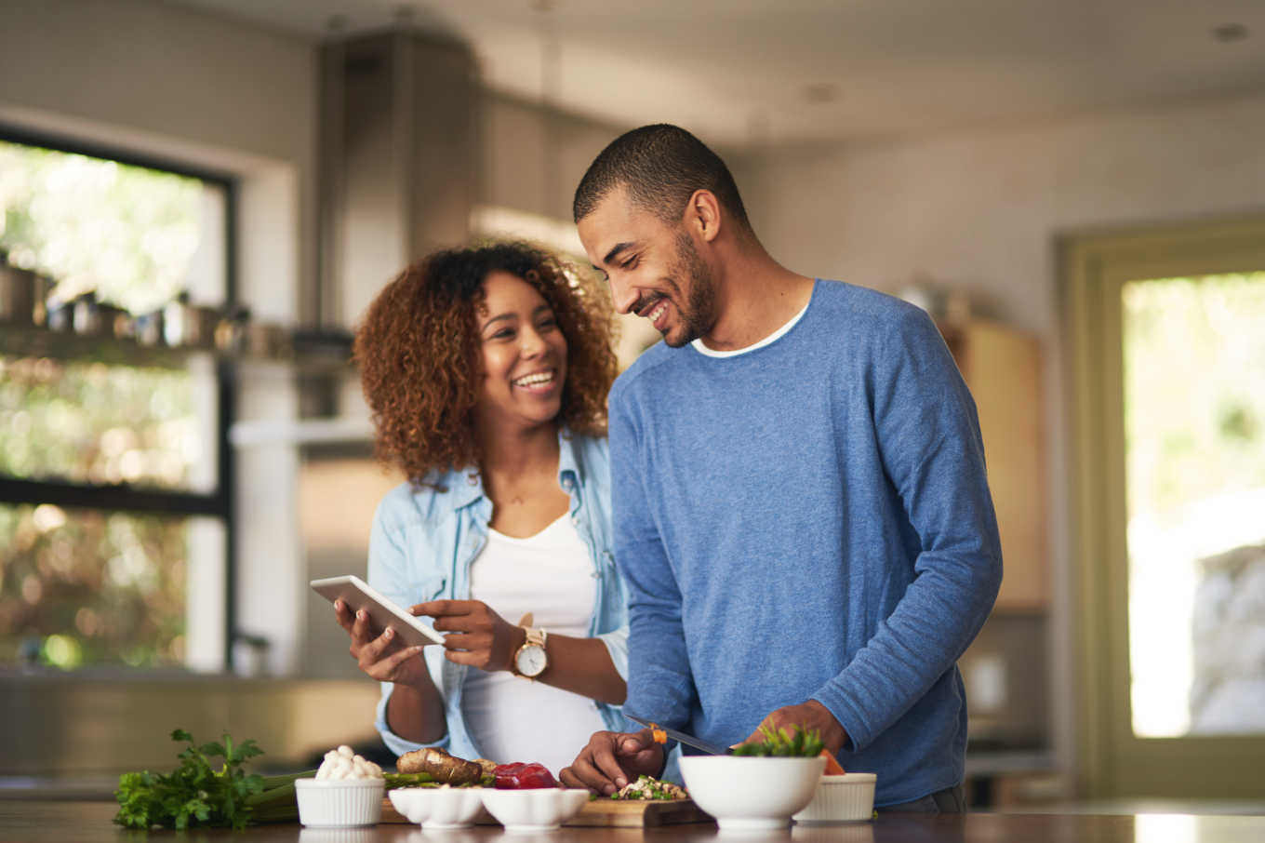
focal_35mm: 85
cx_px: 632
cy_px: 422
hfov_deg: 23.9
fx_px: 2986
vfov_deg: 16.1
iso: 200
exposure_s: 1/400
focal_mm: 85
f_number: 1.6
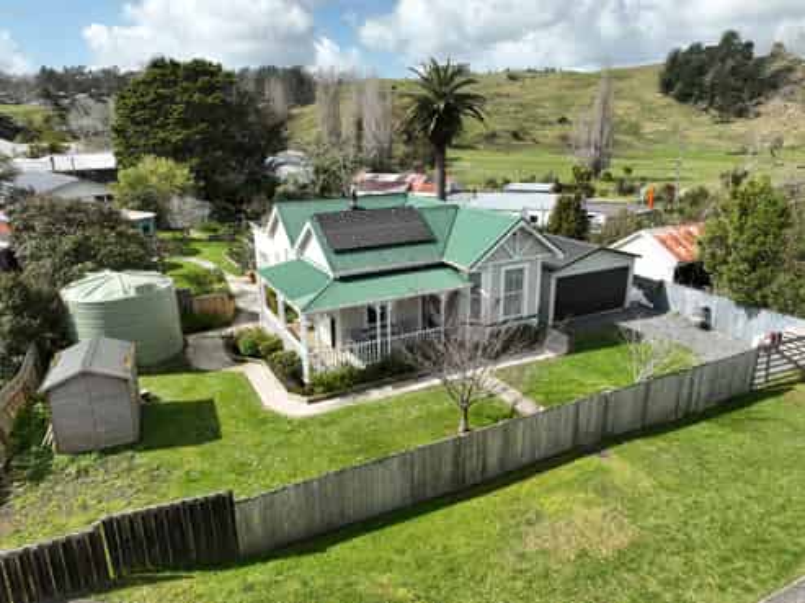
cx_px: 402
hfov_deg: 71.6
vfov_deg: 56.8
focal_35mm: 24
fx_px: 558
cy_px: 302
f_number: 2.8
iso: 110
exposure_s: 1/1600
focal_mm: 12.29
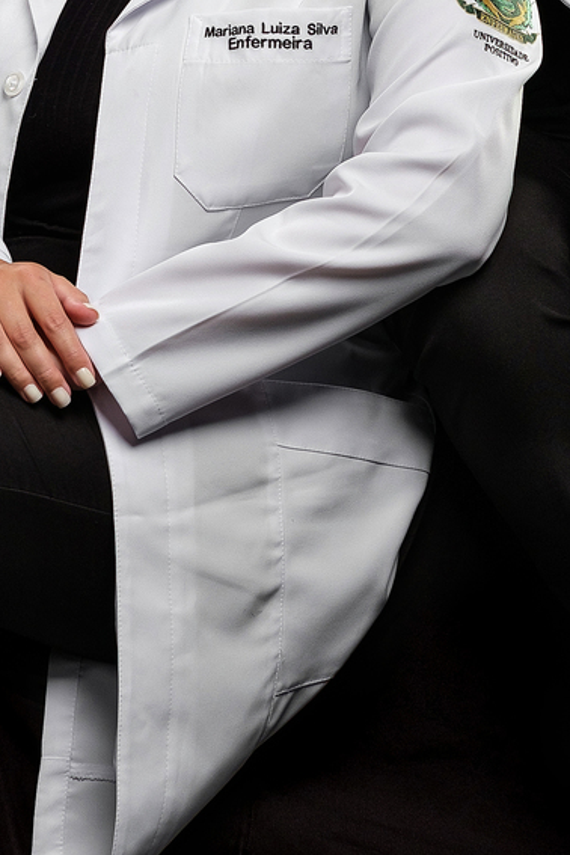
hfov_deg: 5.8
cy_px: 235
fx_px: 5652
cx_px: 231
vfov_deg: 8.6
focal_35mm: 238
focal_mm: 50
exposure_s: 1/200
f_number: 4
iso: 160
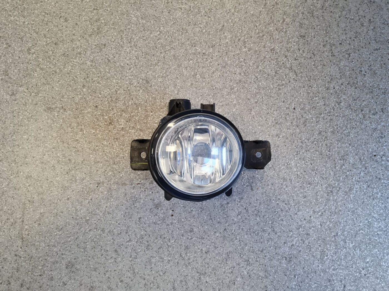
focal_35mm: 26
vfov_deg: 53.1
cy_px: 146
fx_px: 292
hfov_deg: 67.3
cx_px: 194
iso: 160
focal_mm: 5.4
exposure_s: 1/100
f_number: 1.8
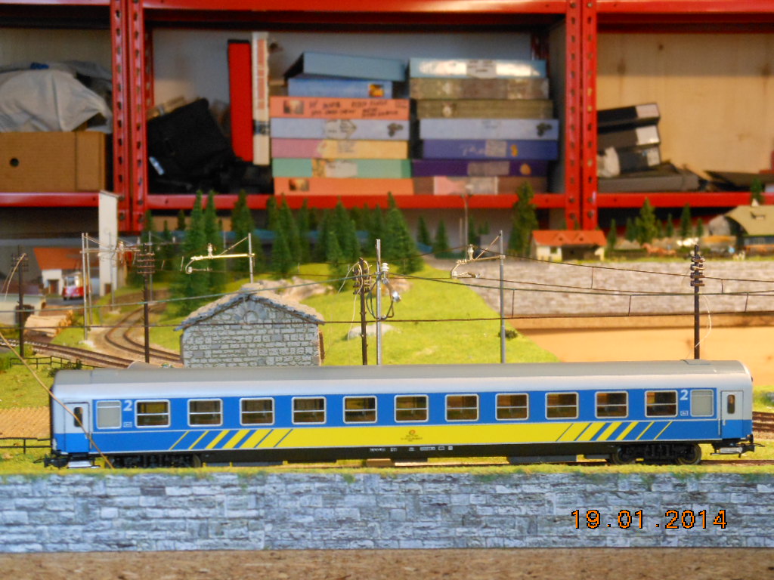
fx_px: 1476
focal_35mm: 66
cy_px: 290
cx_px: 387
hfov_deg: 29.4
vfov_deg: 22.3
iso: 400
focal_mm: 11.7
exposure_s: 1/8
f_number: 4.3
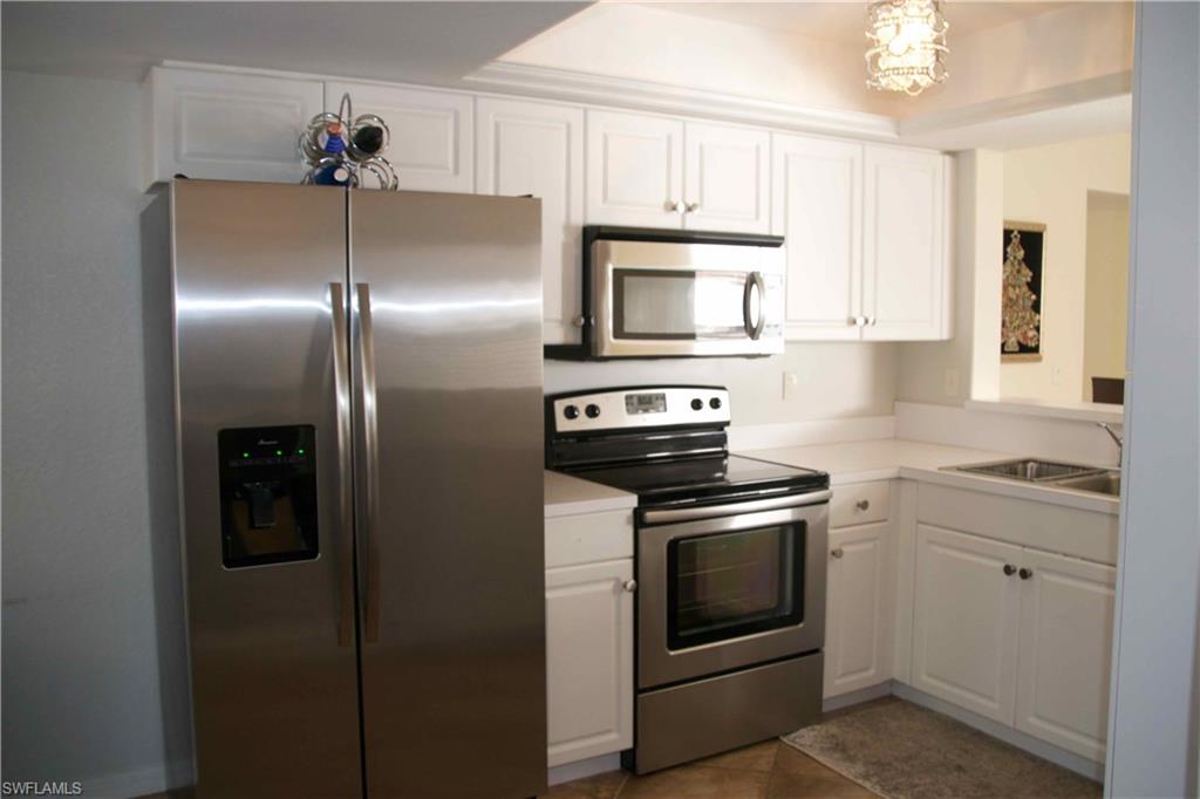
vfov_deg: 43.6
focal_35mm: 30
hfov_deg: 61.9
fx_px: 1000
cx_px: 600
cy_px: 400
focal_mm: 20
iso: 400
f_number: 4
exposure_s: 1/100
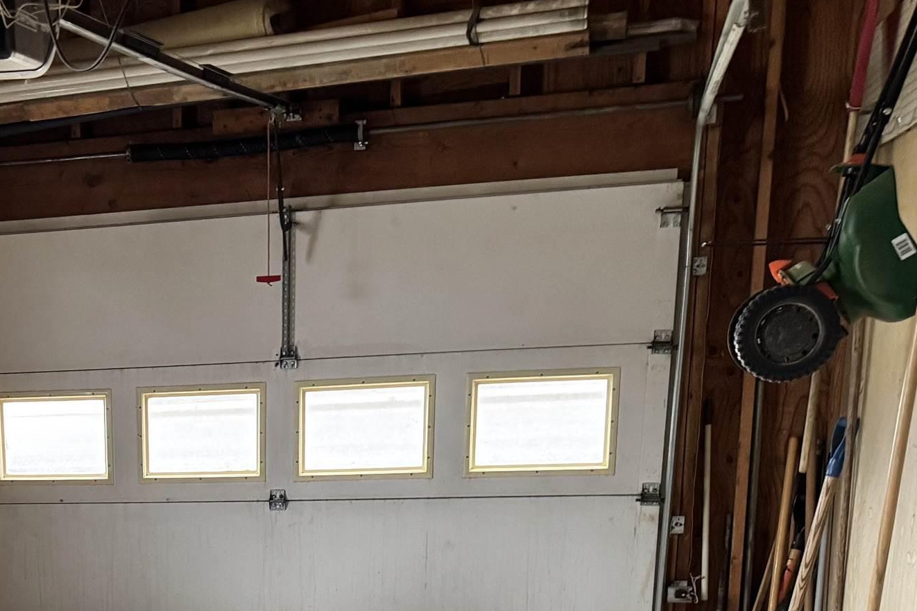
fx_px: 1477
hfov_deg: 32.4
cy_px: 760
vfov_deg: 21.5
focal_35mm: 58
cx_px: 52
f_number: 1.78
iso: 400
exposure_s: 1/60
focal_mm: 6.76
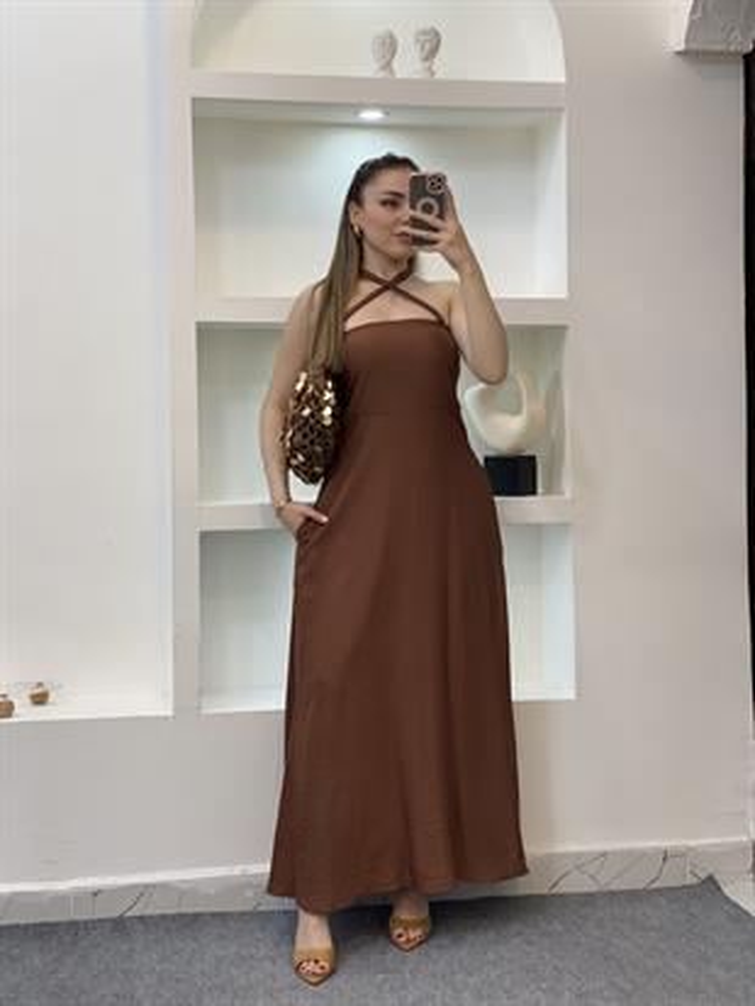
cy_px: 503
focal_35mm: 52
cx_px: 378
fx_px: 1511
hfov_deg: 28.0
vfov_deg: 36.8
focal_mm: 6
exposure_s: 1/100
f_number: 2
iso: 80
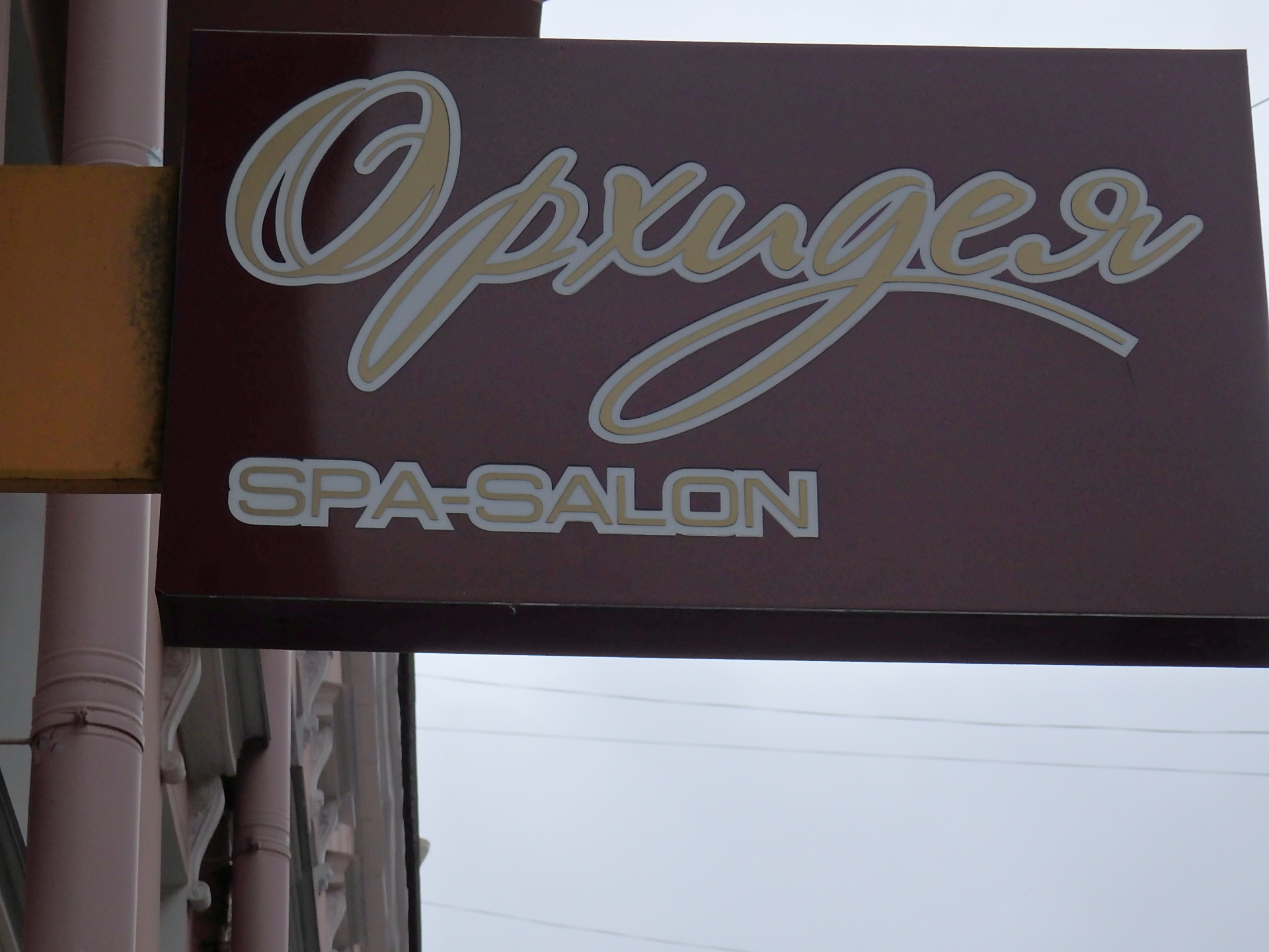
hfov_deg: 20.2
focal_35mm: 97
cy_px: 476
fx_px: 3556
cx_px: 634
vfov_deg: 15.2
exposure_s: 1/320
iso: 125
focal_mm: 17.3
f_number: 4.9
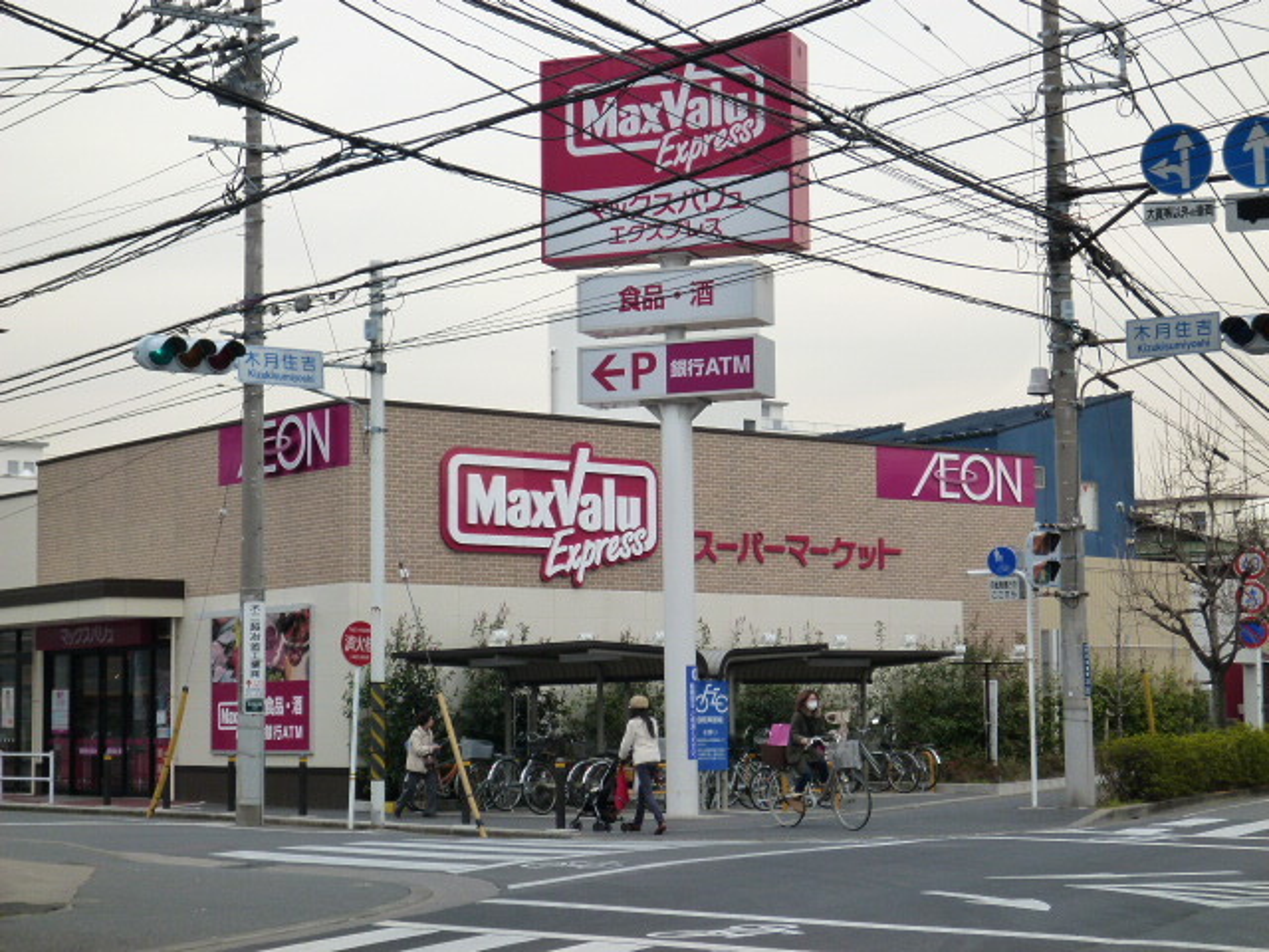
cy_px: 476
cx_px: 634
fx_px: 2456
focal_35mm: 67
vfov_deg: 21.9
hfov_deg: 29.0
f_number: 4.5
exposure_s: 1/400
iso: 160
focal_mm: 12
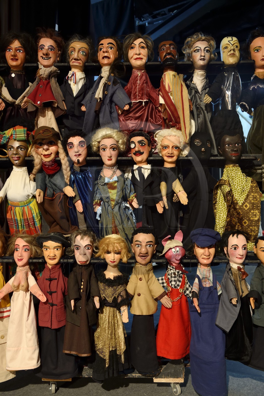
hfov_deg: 38.8
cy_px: 198
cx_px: 132
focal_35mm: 34
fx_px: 374
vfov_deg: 55.8
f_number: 5.6
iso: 800
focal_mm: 34
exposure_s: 1/5
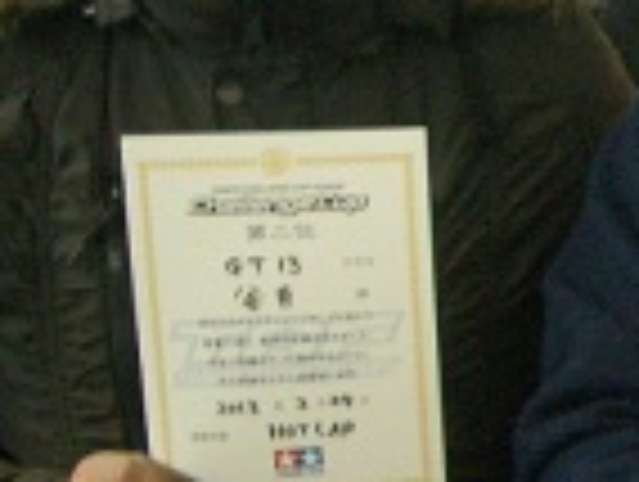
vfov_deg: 11.7
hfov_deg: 14.2
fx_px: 2330
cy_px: 18
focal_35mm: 126
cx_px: 1058
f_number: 2.6
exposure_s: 1/25
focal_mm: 5.8
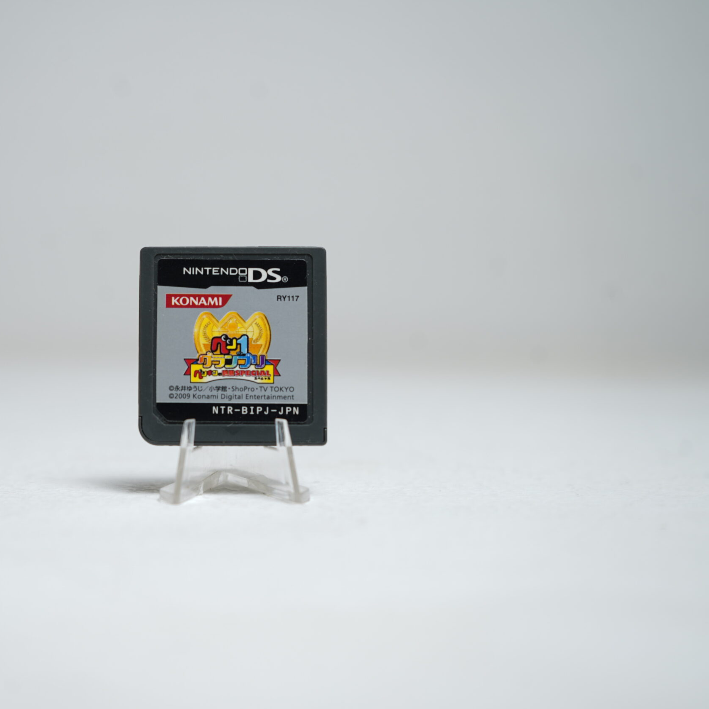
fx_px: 1228
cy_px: 351
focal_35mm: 53
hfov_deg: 31.9
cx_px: 237
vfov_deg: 32.2
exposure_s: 1/10
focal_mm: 41
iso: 64
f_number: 5
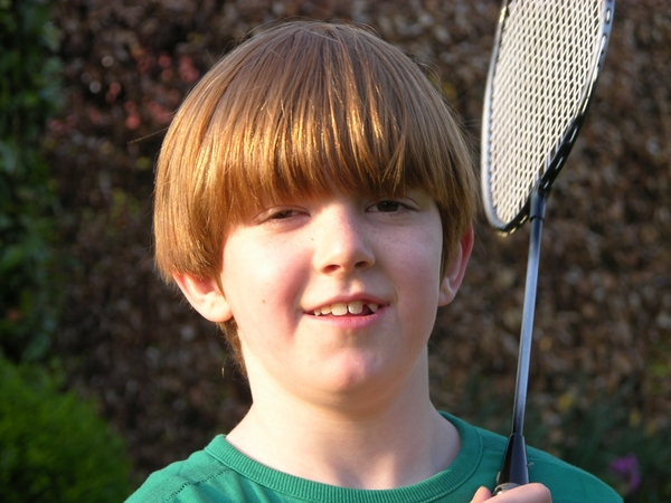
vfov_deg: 9.9
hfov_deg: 13.2
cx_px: 336
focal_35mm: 150
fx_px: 2908
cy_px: 252
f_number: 3.9
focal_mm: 37.7
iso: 50
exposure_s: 1/101
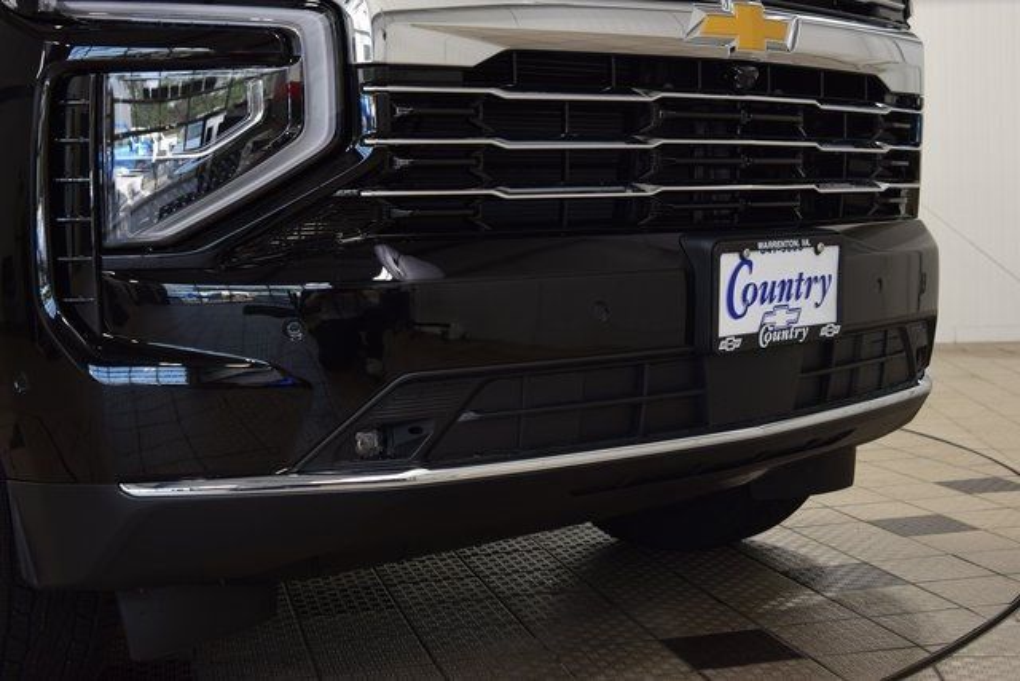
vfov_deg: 25.8
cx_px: 510
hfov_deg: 37.8
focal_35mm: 52
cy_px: 340
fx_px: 1488
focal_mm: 35
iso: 400
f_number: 6.3
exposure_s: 1/20
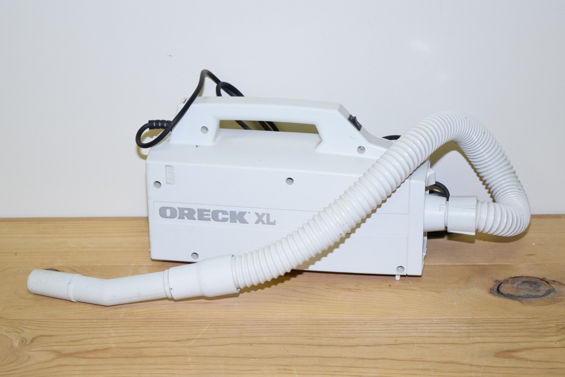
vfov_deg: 17.5
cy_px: 188
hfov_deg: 26.0
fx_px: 1224
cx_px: 282
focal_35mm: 78
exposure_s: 1/125
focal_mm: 52
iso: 560
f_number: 5.6
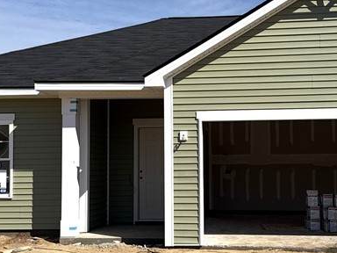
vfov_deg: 22.9
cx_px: 202
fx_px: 623
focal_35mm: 64
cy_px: 140
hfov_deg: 30.2
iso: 80
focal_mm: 6.76
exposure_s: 1/9091
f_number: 1.78
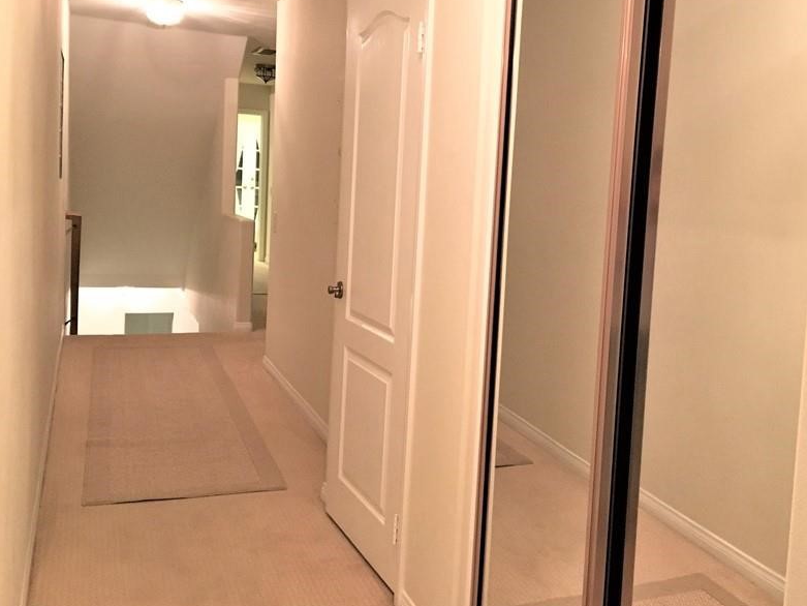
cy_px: 249
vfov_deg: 37.6
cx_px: 510
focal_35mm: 38
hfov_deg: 48.5
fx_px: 886
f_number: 2.2
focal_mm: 4.15
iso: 200
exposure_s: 1/15
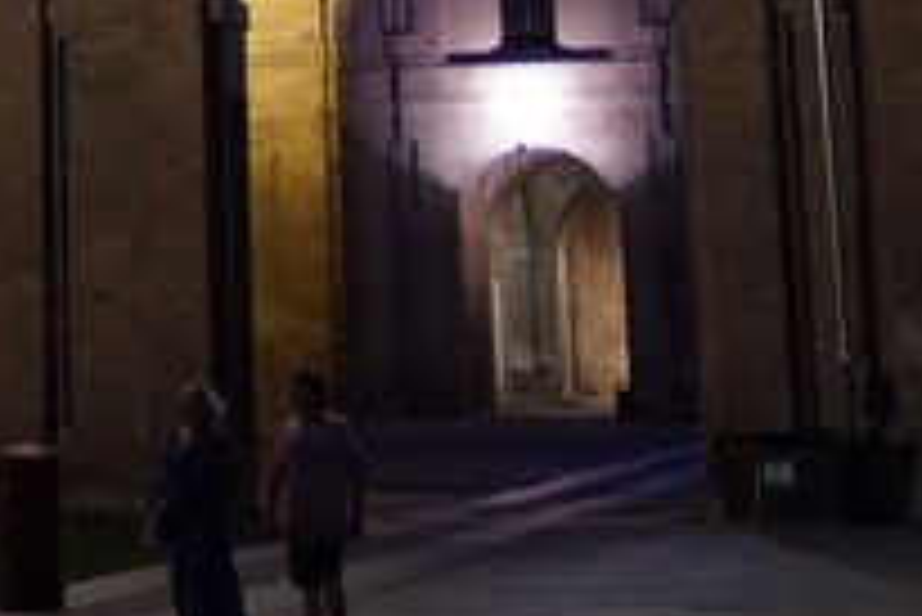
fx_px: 2999
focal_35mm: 117
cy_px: -580
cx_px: -229
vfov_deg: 10.8
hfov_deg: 16.6
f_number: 2.8
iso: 4000
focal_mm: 20
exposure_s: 1/60
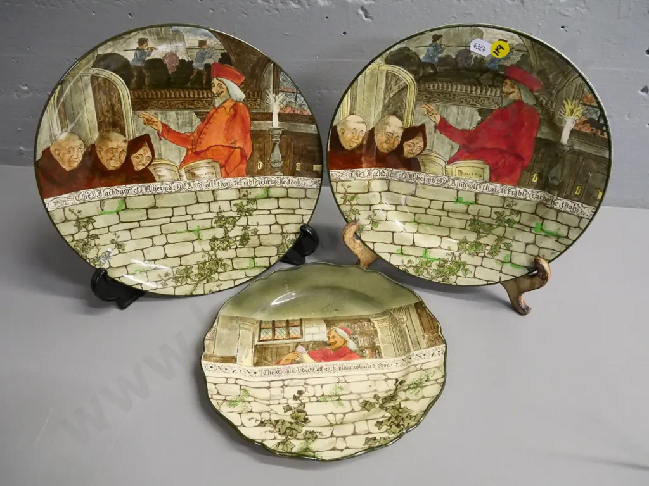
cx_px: 324
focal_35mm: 24
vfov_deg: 56.8
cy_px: 243
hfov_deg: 71.6
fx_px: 450
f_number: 6.3
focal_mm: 12
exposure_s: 1/60
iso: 3200
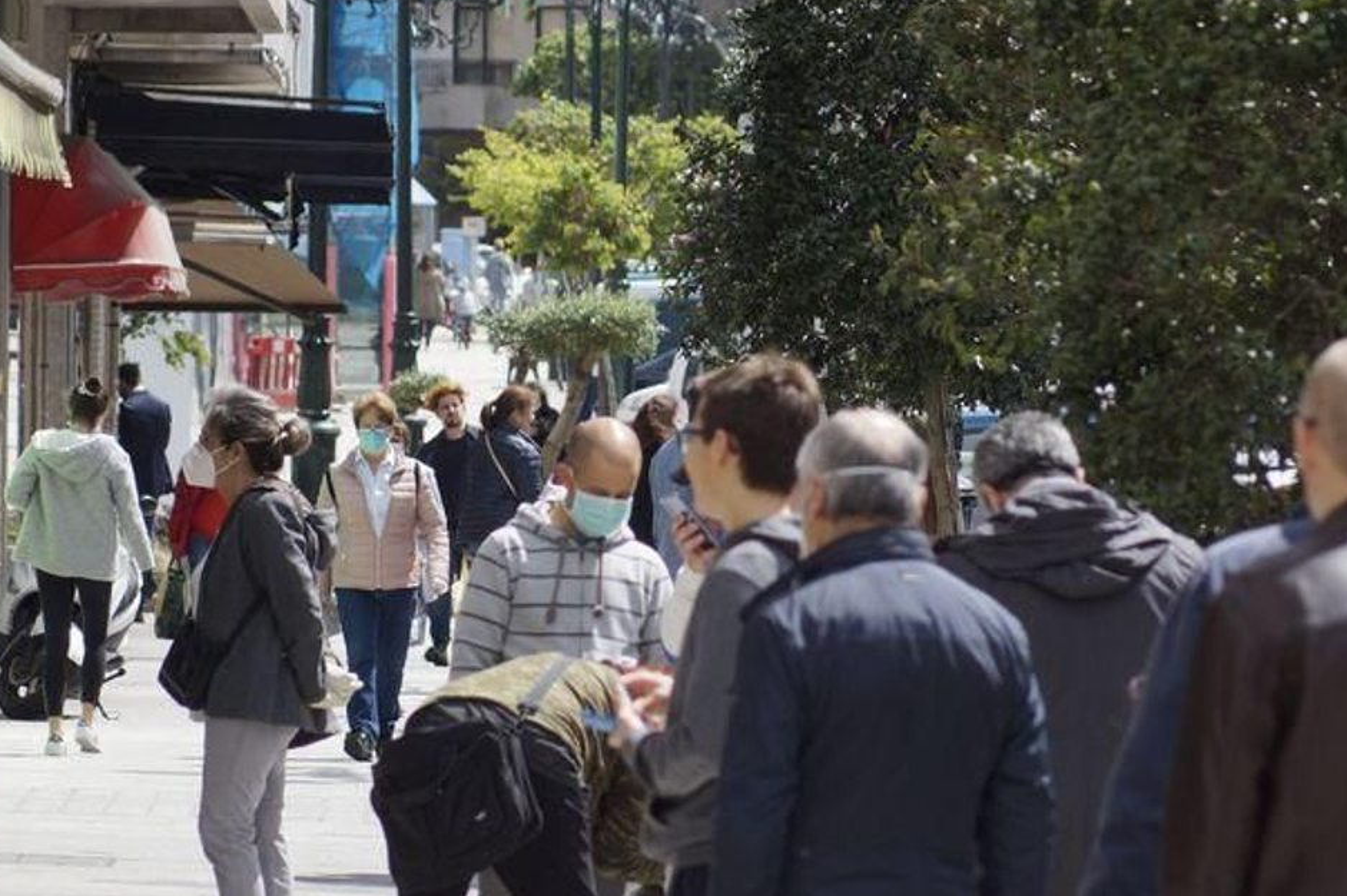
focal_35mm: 357
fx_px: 13348
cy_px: 666
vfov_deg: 3.8
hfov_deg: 5.8
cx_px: 425
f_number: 5.6
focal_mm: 140
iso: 125
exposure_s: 1/250
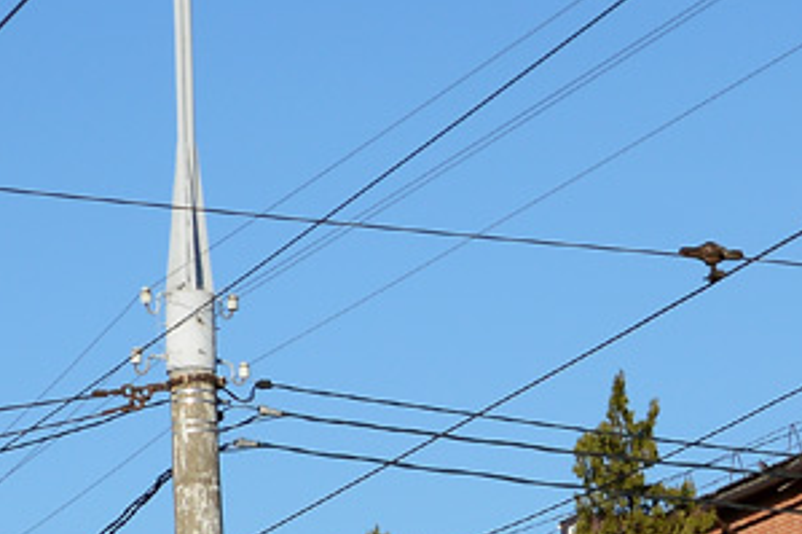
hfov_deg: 10.0
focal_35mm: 205
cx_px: 791
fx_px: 4564
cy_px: 1044
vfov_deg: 6.5
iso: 100
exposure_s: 1/640
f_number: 5.6
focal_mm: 34
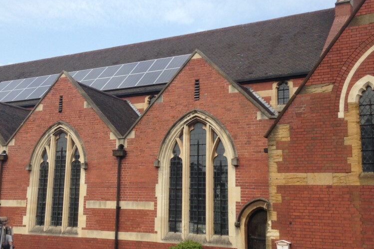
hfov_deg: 36.0
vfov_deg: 24.6
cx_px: 132
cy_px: 107
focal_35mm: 55
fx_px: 571
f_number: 2.4
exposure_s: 1/1022
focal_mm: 4.12
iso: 50
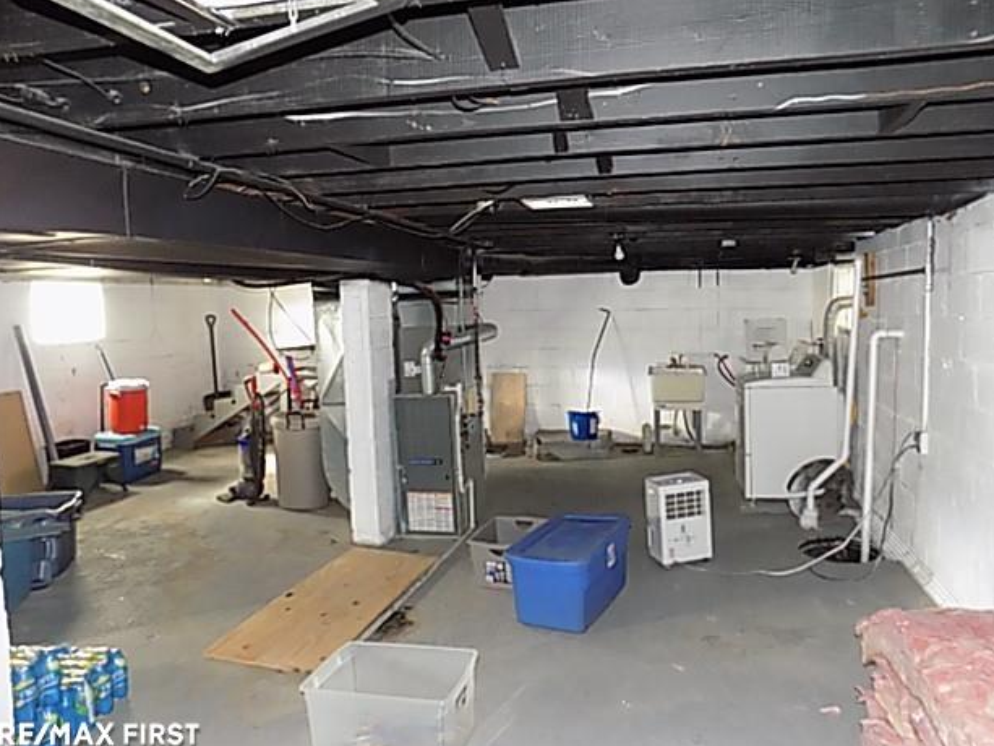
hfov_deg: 71.6
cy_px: 363
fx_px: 689
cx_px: 512
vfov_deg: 56.8
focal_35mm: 24
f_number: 3.1
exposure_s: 1/30
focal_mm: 4
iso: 450
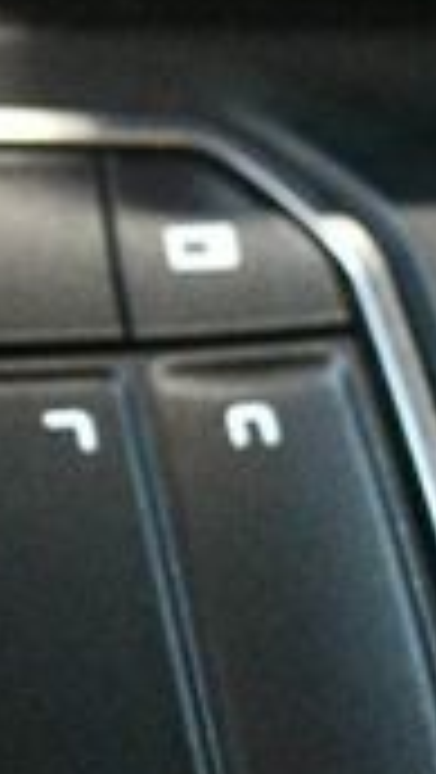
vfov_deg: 18.3
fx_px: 2400
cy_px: 387
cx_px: 49
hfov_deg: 10.3
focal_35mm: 117
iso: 12800
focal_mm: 20
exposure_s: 1/50
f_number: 3.8
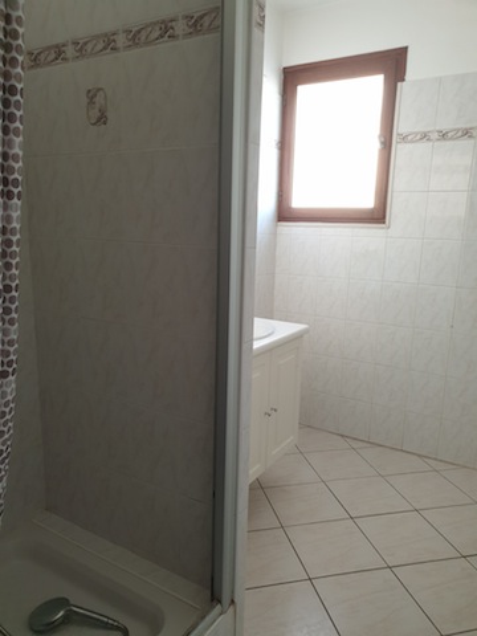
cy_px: 318
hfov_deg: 53.1
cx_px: 238
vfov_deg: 67.3
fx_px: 478
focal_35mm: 26
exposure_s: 1/38
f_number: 2.4
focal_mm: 4.3
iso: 250
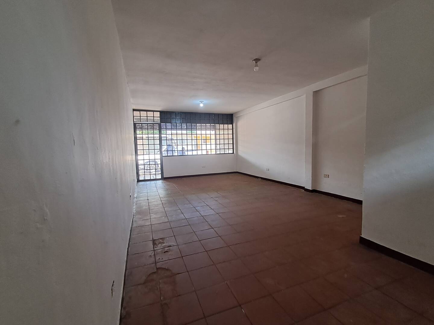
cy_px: 162
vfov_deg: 78.1
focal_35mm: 16
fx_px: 201
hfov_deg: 94.5
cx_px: 217
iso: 100
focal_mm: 1.64
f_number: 2.2
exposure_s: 1/40
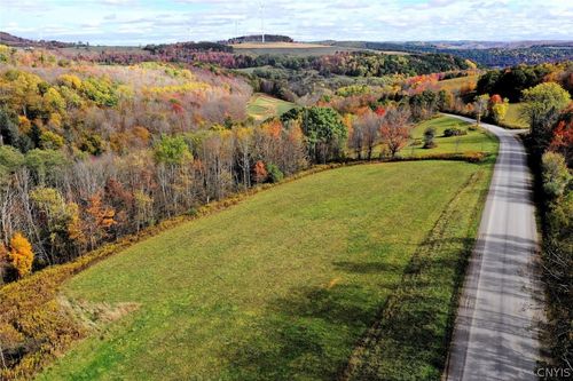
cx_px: 286
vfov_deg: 46.4
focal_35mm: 28
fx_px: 445
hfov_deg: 65.5
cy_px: 190
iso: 100
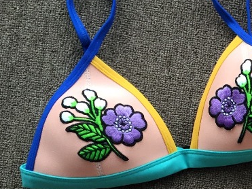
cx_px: 317
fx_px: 568
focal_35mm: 78
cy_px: 214
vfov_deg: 18.1
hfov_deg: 22.7
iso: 32
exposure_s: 1/17
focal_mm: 4.15
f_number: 2.2
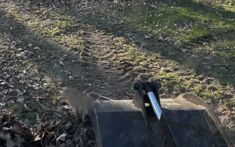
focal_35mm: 45
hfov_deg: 42.0
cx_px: 39
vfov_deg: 27.3
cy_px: 8
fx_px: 288
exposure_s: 1/194
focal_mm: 6.76
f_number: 1.78
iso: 64
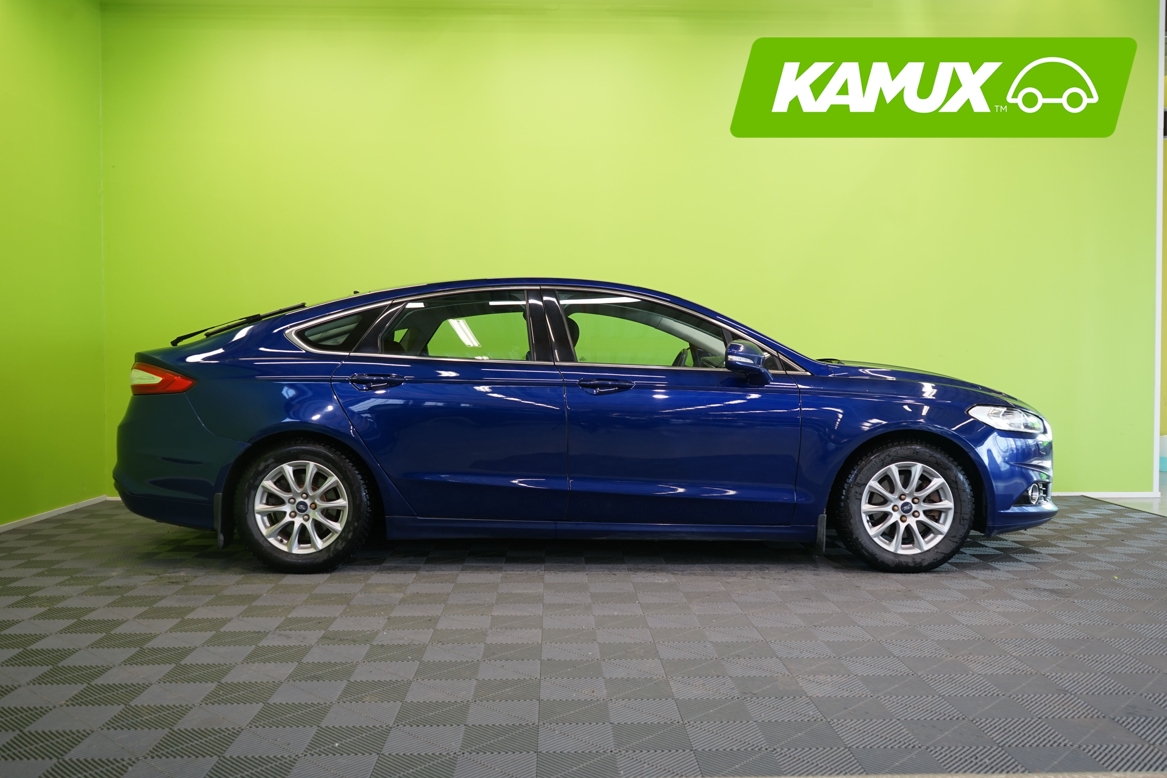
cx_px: 584
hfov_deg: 60.3
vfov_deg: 42.3
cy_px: 389
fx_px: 1005
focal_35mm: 31
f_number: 5.6
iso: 400
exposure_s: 1/30
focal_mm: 31
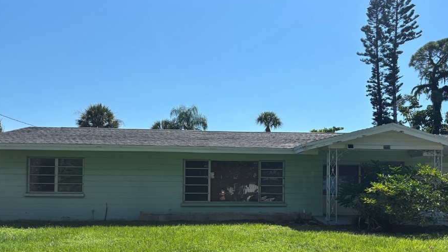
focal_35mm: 33
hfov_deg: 59.3
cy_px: 183
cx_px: 250
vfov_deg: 35.0
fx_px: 392
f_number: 1.6
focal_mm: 5.96
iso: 50
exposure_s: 1/3650
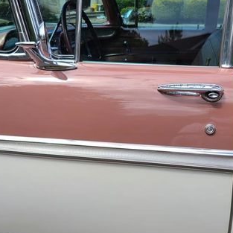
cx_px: 86
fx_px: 358
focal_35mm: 47
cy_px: 149
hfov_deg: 35.8
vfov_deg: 35.8
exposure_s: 1/1672
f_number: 1.8
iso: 40
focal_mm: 5.4
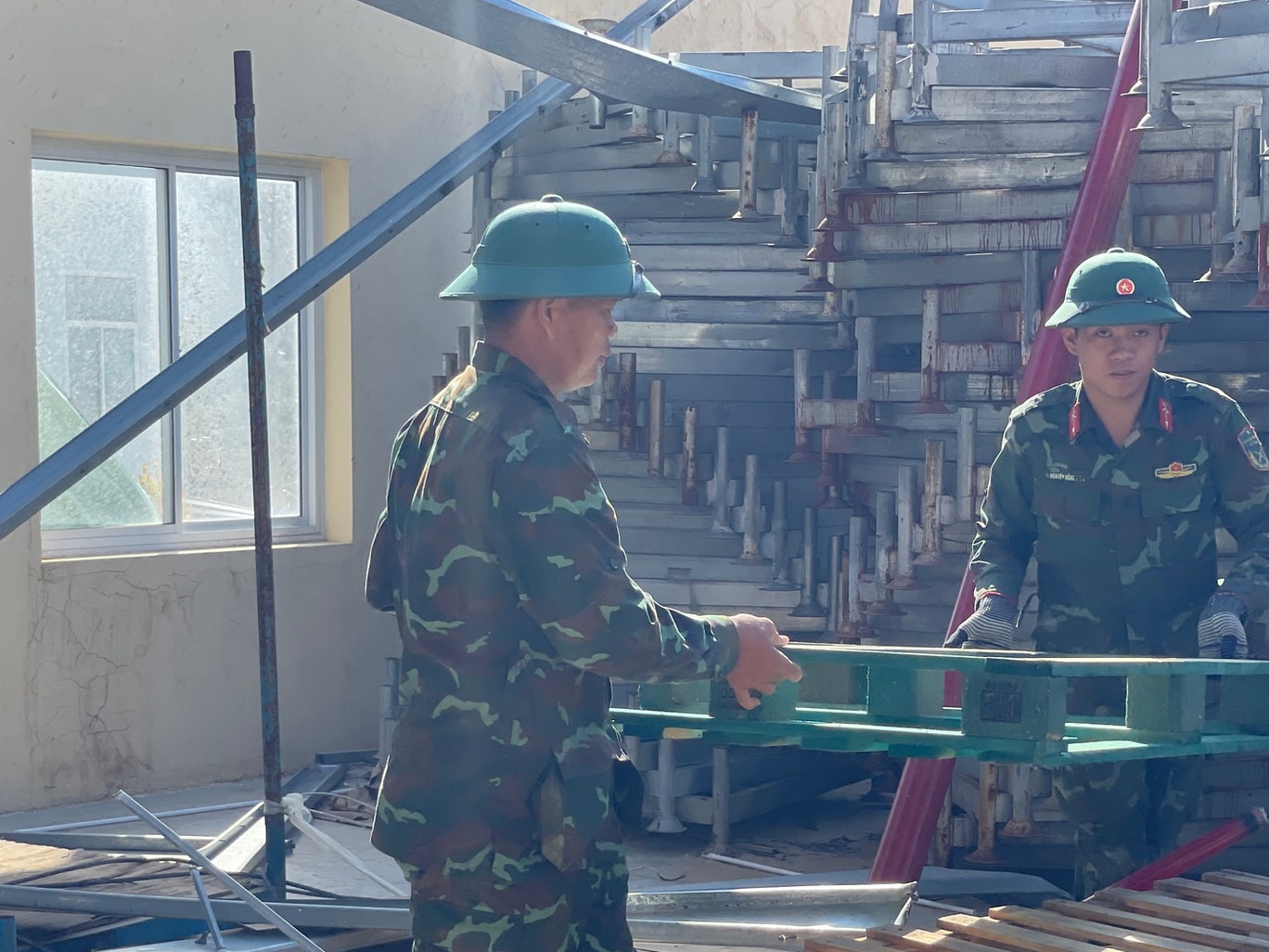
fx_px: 2676
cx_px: 616
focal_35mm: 73
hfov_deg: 26.7
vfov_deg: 20.1
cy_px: 659
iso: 32
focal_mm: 6
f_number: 2
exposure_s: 1/657
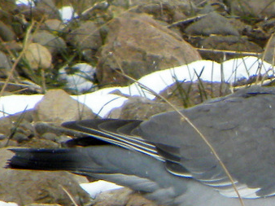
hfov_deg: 1.2
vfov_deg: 0.9
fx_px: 13210
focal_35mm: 1664
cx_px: 357
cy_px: 174
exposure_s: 1/575
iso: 64
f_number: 5
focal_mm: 110.4
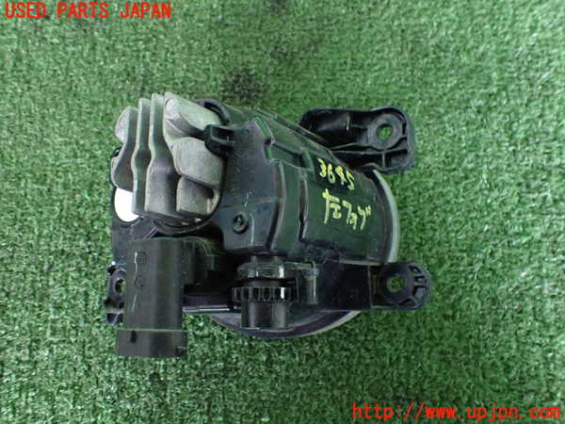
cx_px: 282
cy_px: 212
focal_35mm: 30
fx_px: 490
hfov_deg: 60.0
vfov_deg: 46.8
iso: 800
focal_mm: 5.4
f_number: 2.3
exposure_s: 1/40
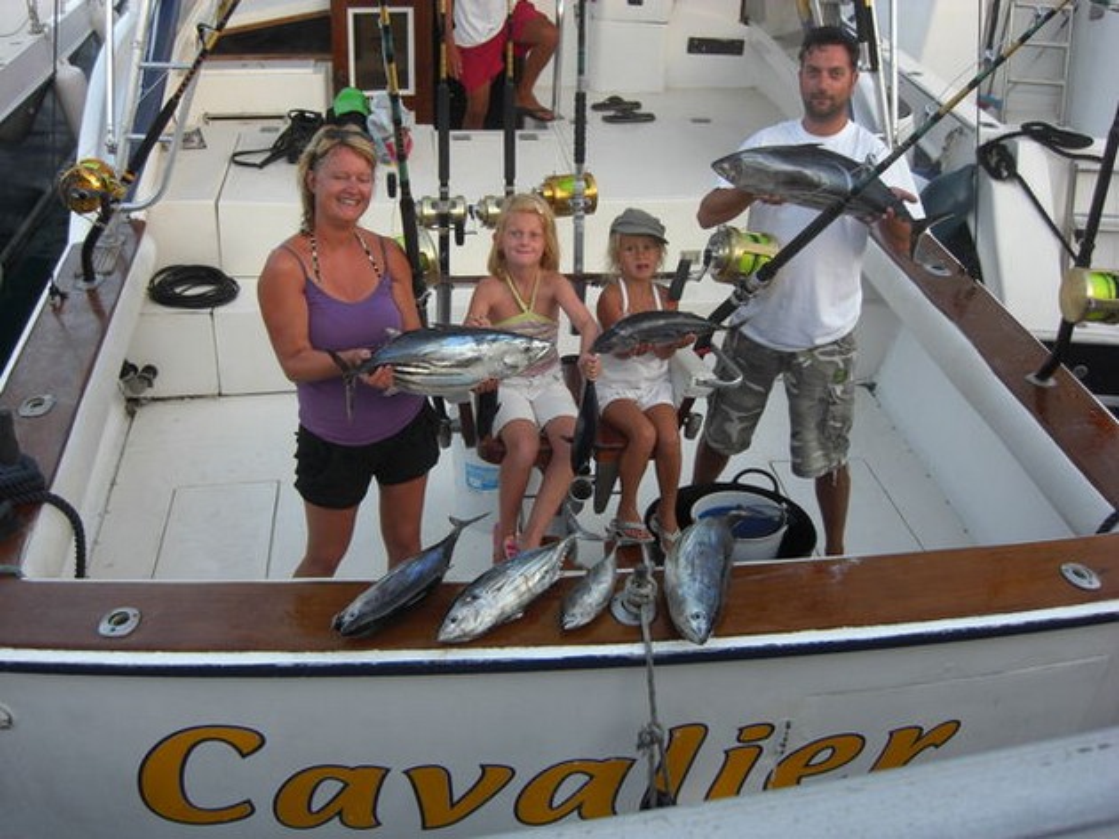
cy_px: 420
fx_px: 1228
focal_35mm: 38
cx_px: 560
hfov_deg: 49.0
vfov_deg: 37.7
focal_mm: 7.9
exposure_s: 1/100
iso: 80
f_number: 2.8
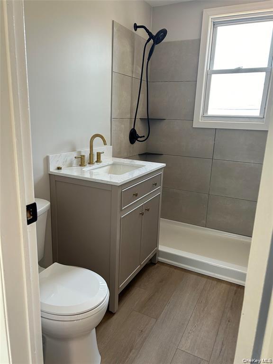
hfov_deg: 53.1
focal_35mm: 26
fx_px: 273
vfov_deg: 67.3
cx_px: 136
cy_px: 182
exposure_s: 1/120
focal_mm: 5.7
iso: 125
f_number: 1.5
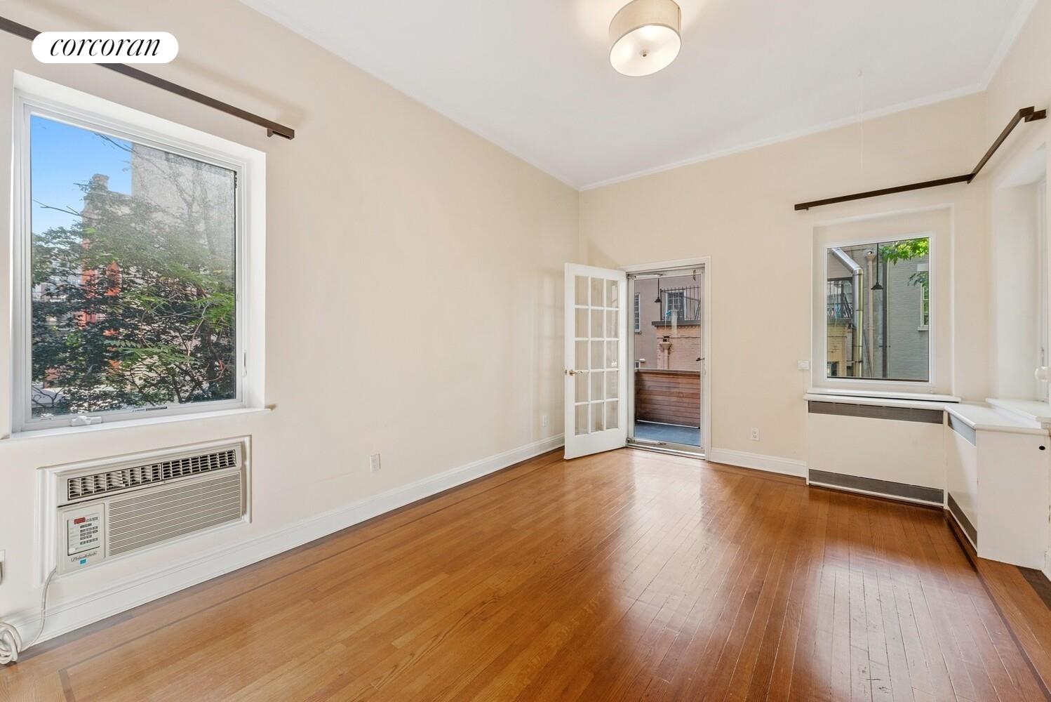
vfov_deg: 81.3
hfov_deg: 104.2
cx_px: 526
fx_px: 409
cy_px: 351
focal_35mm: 14
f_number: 11
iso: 200
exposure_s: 1/6
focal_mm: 14
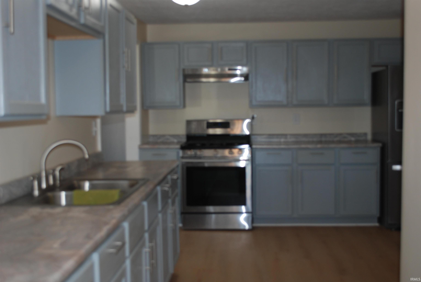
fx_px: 492
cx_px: 210
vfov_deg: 32.0
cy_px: 141
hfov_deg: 46.4
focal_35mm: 42
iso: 200
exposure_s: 1/60
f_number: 4.5
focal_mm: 28
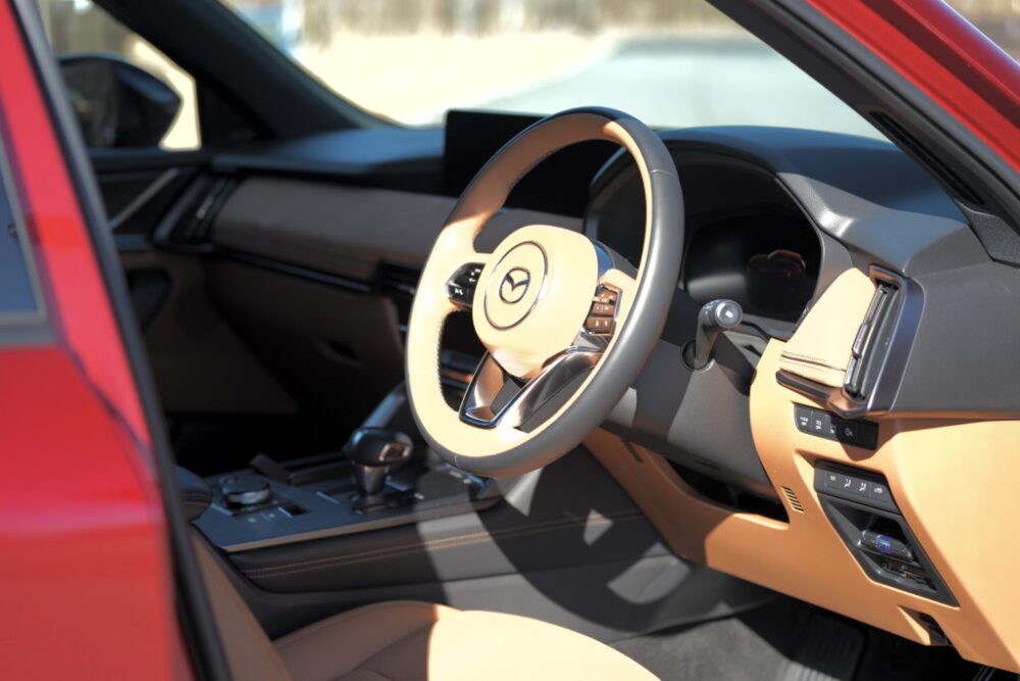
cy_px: 340
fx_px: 1983
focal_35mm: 70
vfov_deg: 19.5
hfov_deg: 28.8
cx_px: 510
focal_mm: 70
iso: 100
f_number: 2.8
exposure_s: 1/320
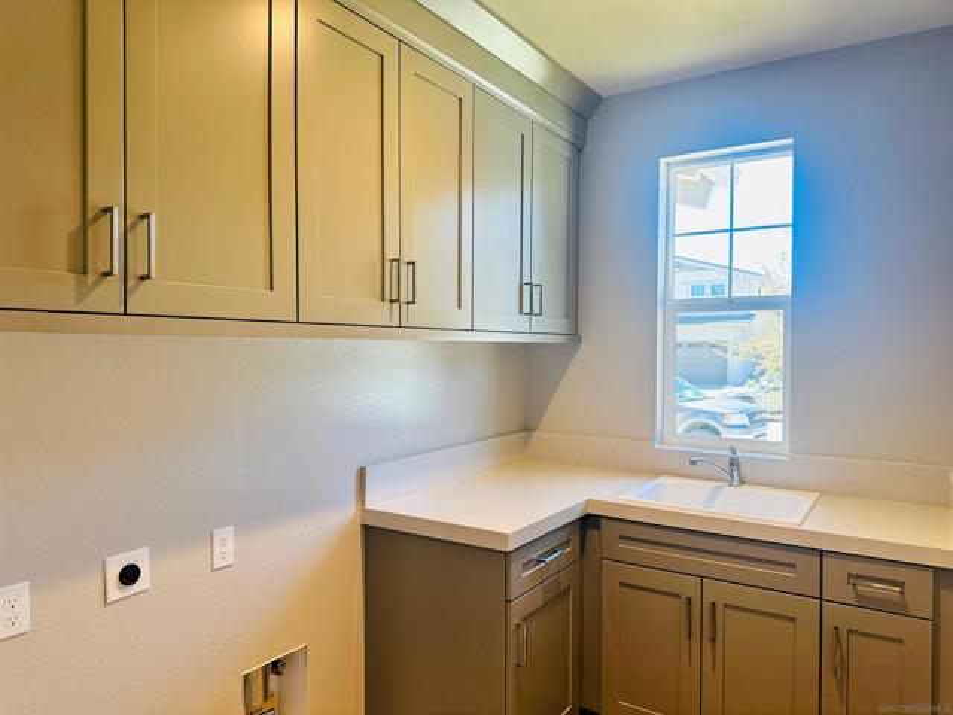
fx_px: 661
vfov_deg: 56.8
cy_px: 358
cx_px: 476
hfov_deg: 71.6
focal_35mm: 24
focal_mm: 6.86
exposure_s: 1/121
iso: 125
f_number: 1.78
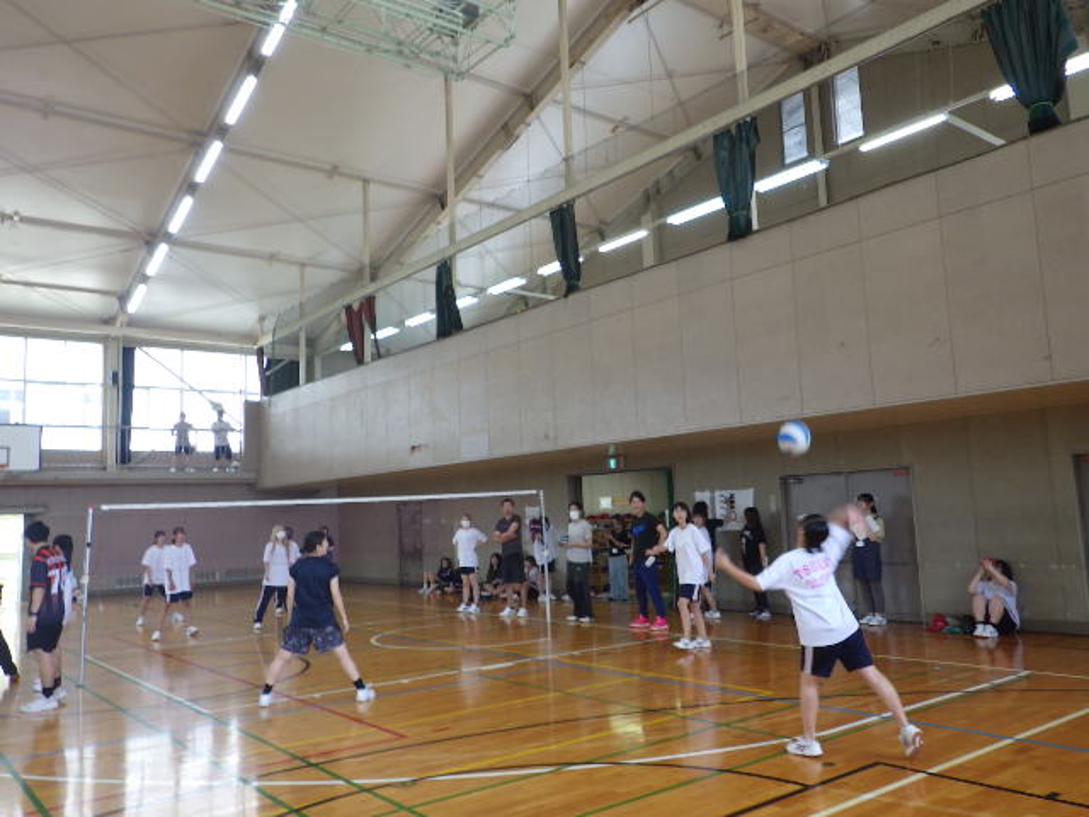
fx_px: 881
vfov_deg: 49.7
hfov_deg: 63.4
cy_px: 408
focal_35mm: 28
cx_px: 544
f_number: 3.5
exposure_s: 1/45
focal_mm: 5
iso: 160
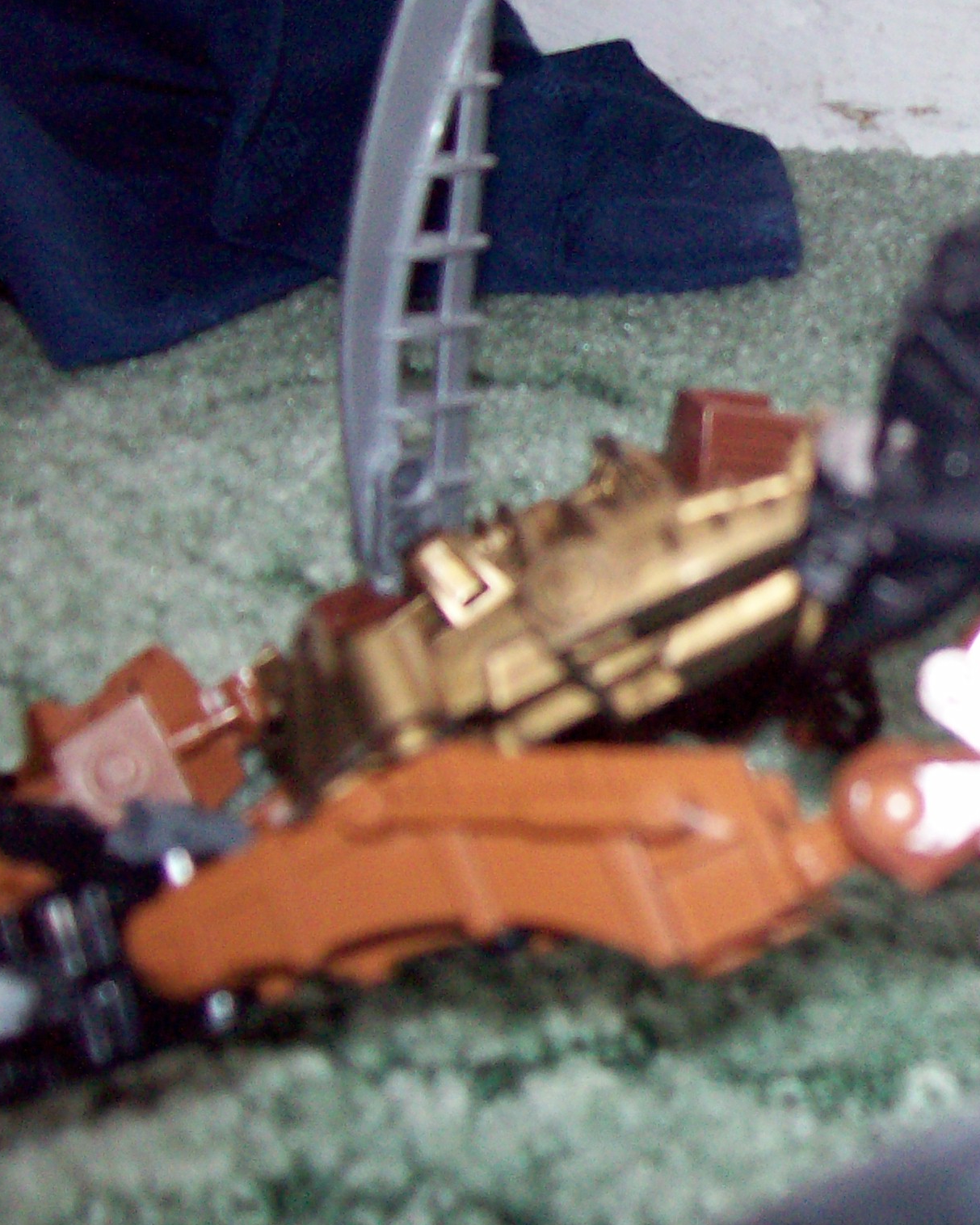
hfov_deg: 21.7
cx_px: 1117
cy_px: 474
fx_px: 2393
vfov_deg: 28.6
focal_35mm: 66
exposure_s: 1/64
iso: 140
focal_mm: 6
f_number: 2.7
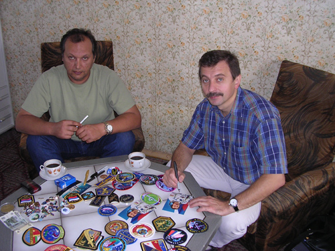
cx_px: 168
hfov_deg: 49.0
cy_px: 126
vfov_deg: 37.7
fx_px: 368
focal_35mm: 38
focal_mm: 5.8
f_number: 2.8
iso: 147
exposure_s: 1/60.1
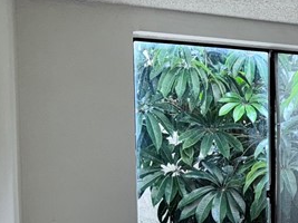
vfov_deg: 15.4
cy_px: 281
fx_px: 792
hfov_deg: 19.0
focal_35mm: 92
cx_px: 432
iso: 80
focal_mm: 6.76
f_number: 1.78
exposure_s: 1/105
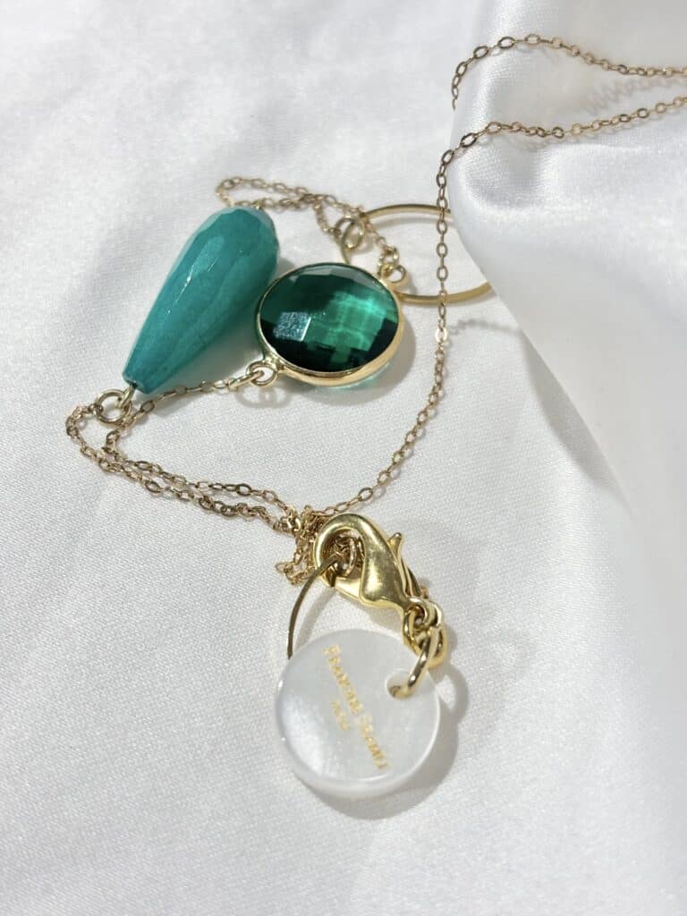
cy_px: 458
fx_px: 1376
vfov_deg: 36.8
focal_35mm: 52
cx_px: 344
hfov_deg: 28.0
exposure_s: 1/316
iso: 32
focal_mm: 5.96
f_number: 1.6
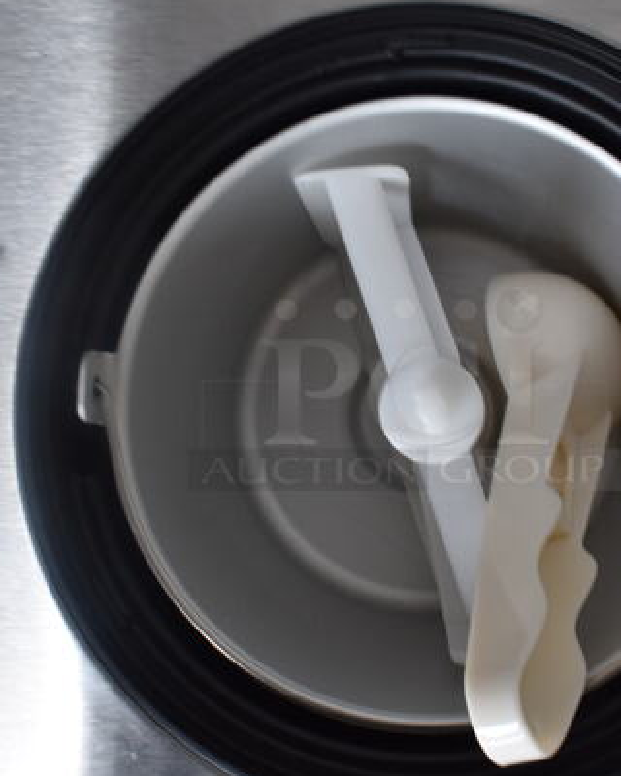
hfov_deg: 34.6
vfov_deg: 42.9
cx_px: 406
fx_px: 988
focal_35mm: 43
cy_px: 388
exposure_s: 1/60
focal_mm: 20
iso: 320
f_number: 8
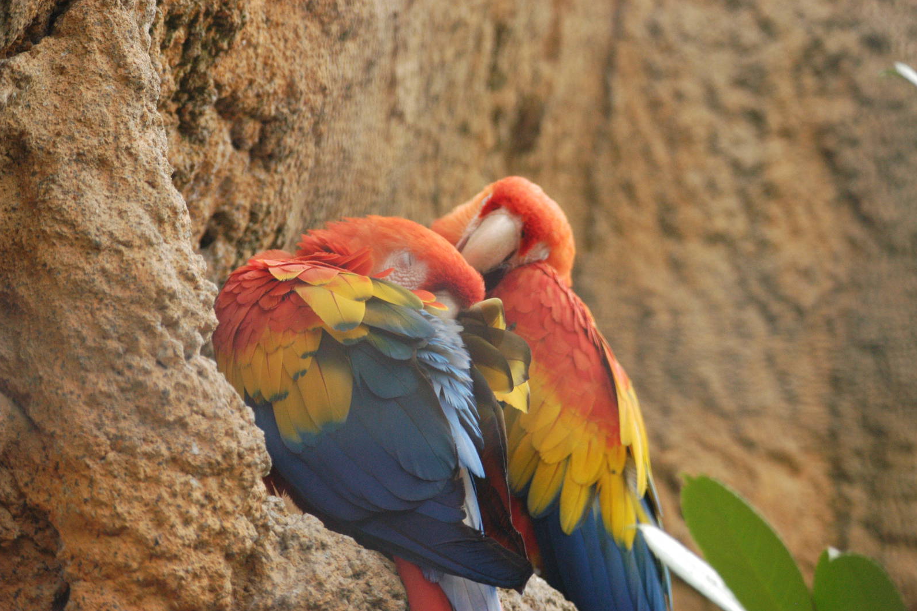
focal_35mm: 151
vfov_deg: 9.1
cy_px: 306
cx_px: 456
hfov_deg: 13.6
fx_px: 3846
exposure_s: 1/320
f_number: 4.5
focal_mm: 100
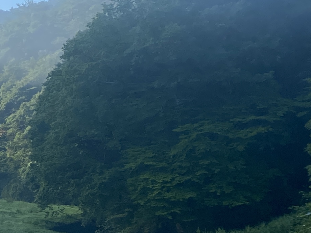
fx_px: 1024
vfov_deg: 13.0
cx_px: -278
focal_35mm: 114
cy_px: 153
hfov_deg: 14.7
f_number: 1.8
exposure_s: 1/1362
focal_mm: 4.25
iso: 32
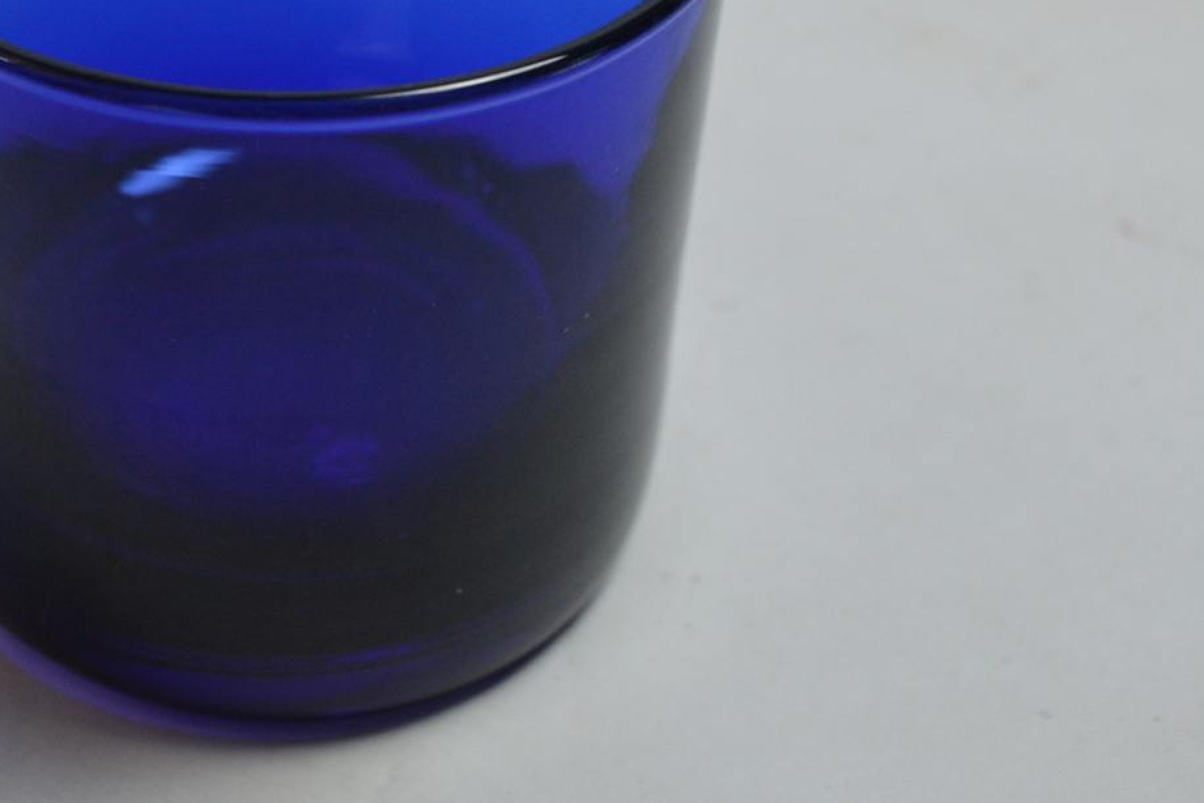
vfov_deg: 18.5
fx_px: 2441
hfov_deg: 27.4
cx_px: 315
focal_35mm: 73
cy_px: 198
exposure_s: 1/50
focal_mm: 28
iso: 800
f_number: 4.5
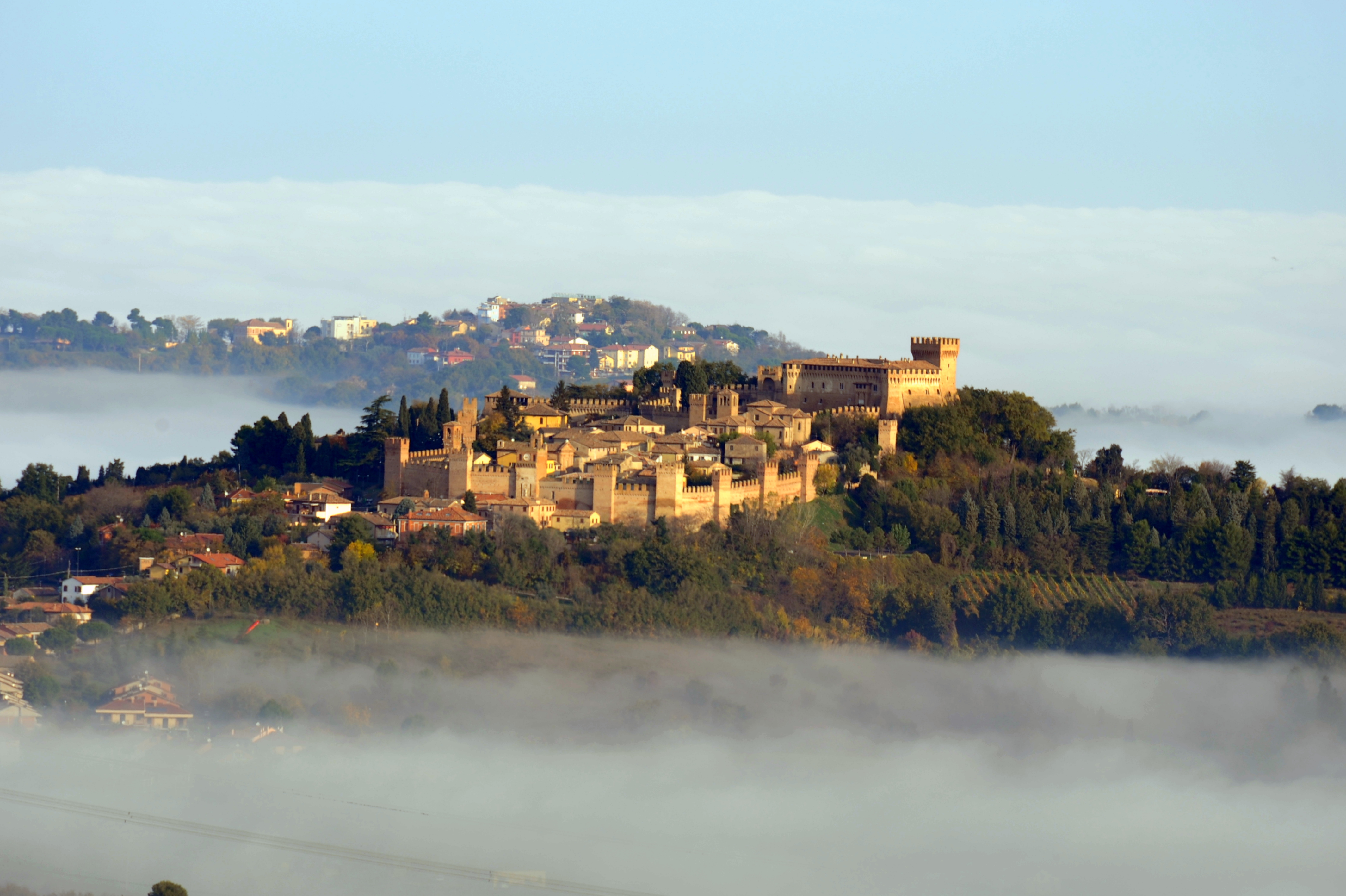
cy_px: 448
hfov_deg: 6.9
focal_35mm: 300
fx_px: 11209
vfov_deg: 4.6
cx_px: 673
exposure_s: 1/320
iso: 200
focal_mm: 300
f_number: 9
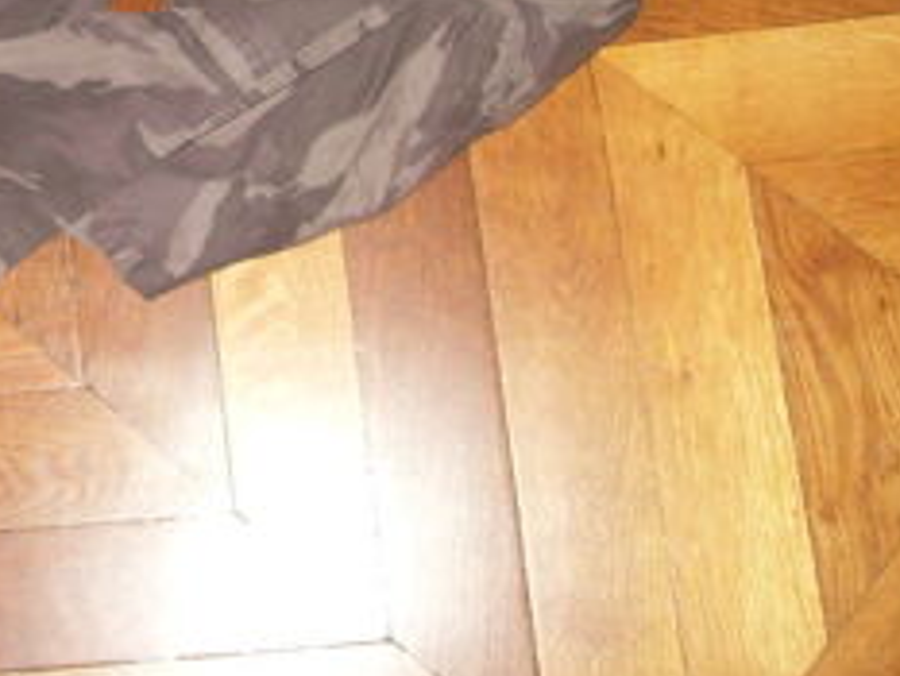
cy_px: -4
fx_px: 1873
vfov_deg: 19.8
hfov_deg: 25.8
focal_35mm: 72
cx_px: 19
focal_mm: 6.3
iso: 100
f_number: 2.8
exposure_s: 1/45
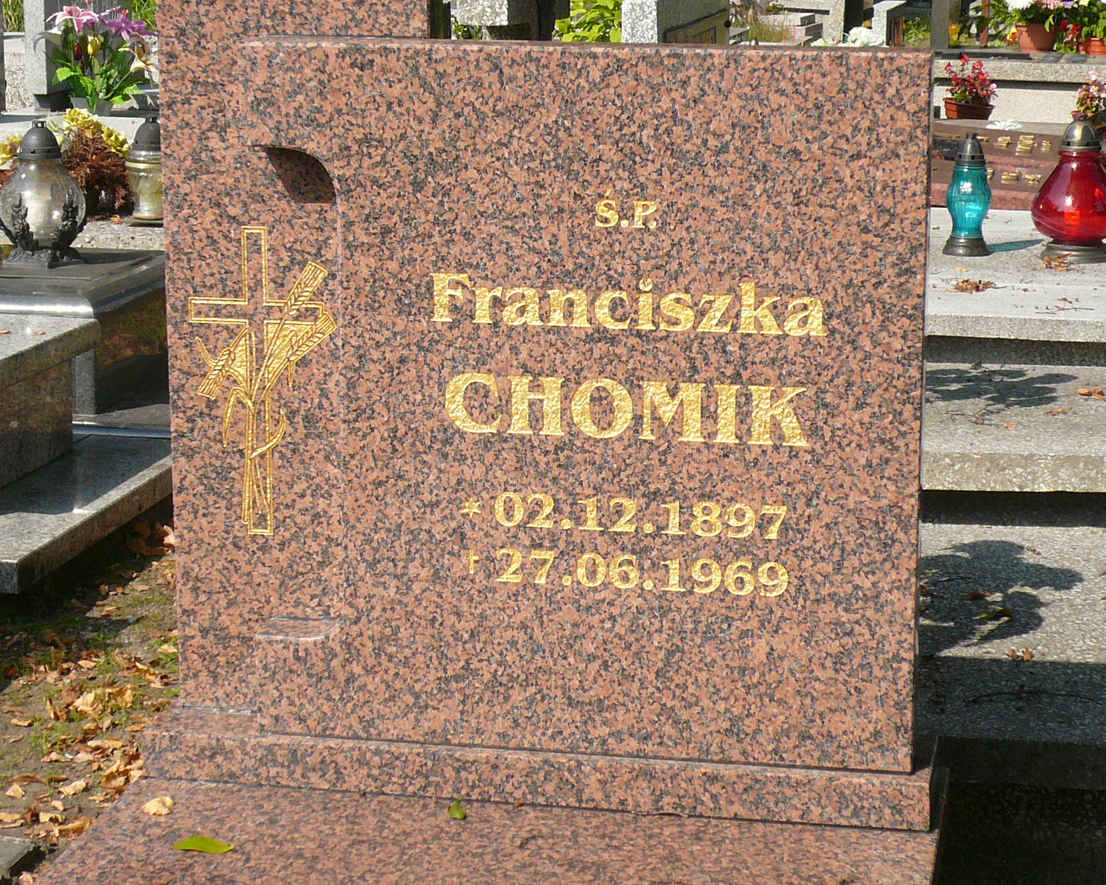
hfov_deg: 22.7
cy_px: 444
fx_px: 2750
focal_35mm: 84
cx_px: 568
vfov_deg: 18.3
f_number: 3.8
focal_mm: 8.8
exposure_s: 1/640
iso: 100
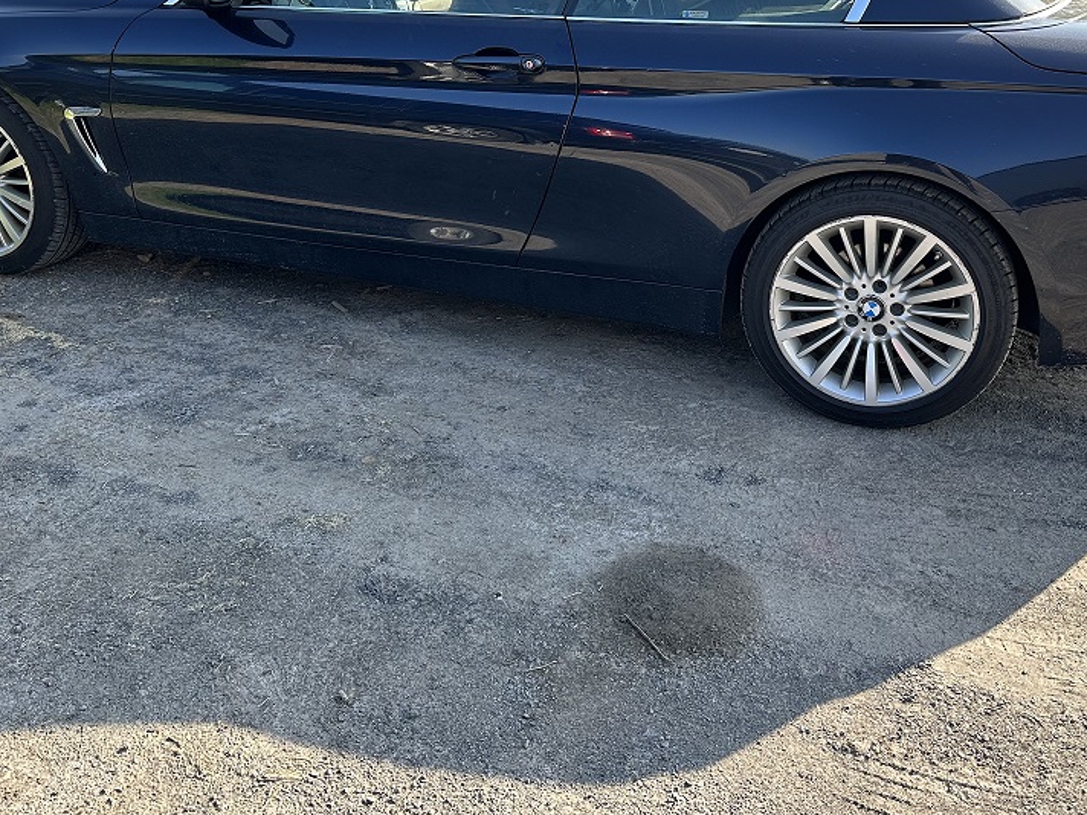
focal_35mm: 34
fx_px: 1068
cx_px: 609
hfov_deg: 53.8
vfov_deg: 41.2
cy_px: 264
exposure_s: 1/767
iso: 80
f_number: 1.78
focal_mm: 6.86
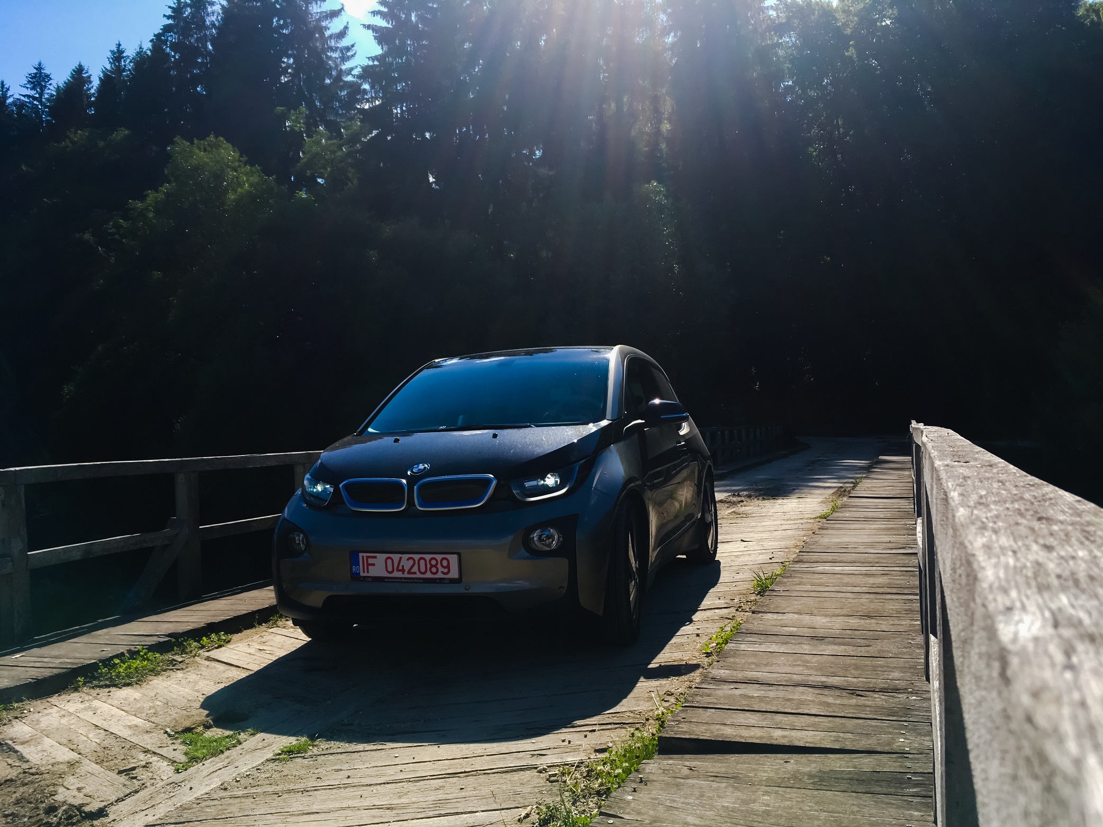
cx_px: 552
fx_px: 924
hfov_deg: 61.7
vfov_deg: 48.2
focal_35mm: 29
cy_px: 414
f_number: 2.2
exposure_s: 1/1350
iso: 25
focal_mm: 4.15
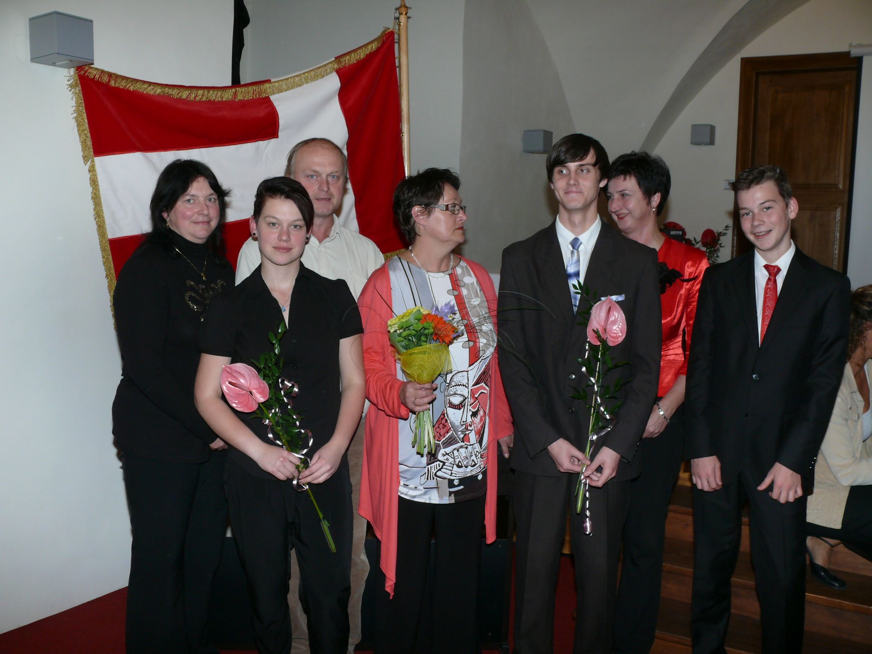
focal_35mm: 35
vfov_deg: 40.7
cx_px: 436
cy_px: 327
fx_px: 882
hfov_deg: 52.6
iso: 100
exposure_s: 1/30
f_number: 4
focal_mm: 7.4
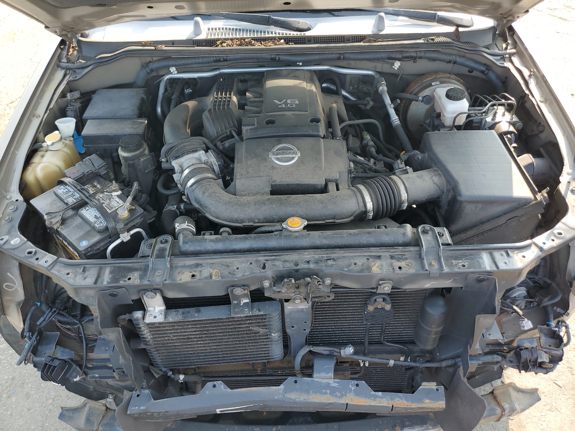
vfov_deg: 53.1
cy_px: 216
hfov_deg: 67.3
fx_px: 432
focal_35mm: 26
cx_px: 288
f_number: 1.5
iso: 50
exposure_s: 1/357
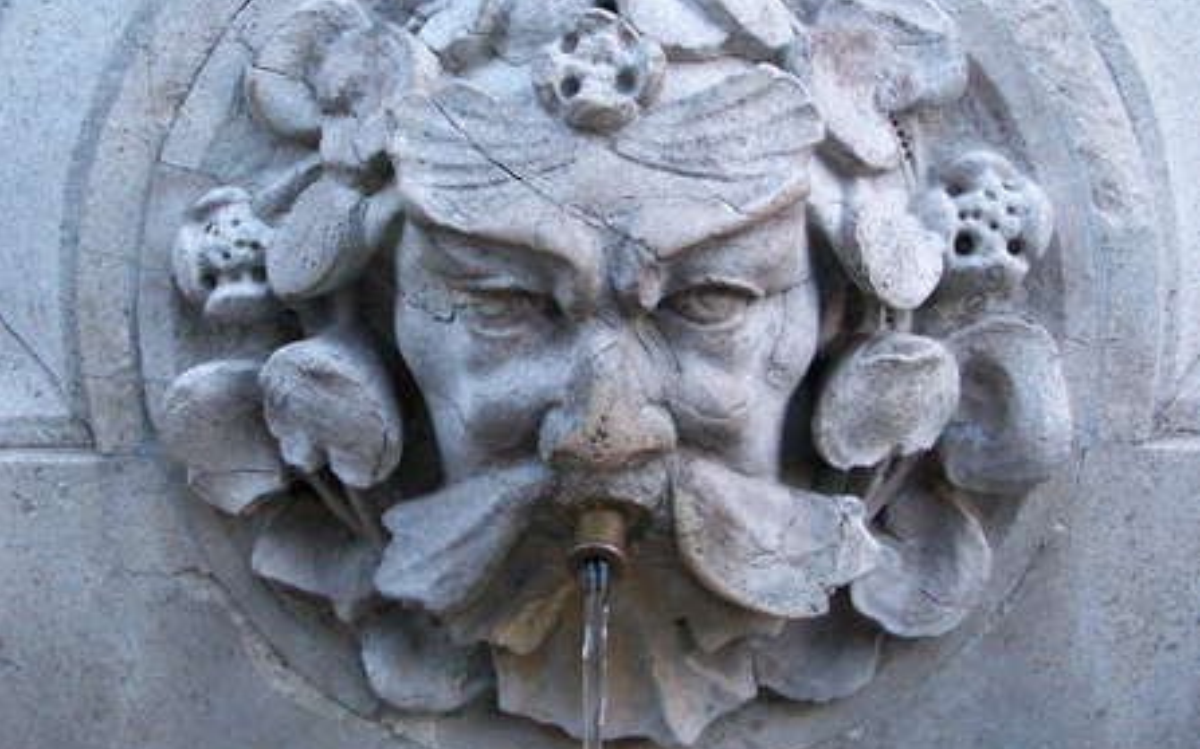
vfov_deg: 20.6
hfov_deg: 32.5
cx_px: 599
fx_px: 2060
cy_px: 357
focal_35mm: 63
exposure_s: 1/80
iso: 400
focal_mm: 9.8
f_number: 3.1
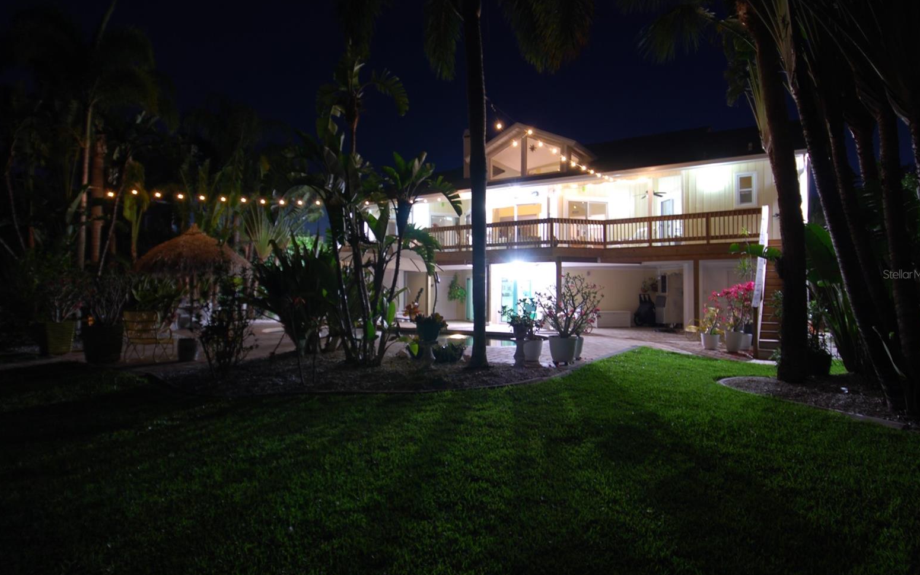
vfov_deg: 58.3
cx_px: 461
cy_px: 274
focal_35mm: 21
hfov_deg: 83.6
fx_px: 515
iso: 100
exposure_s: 3
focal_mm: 13
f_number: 4
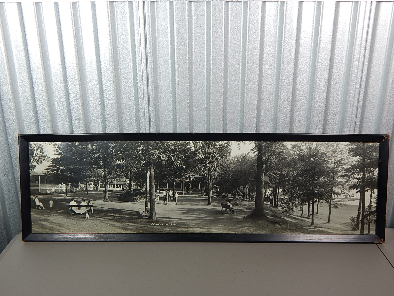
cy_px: 148
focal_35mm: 34
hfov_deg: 54.0
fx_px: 387
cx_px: 197
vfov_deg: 41.8
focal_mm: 6.1
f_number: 3.3
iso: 125
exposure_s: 1/50
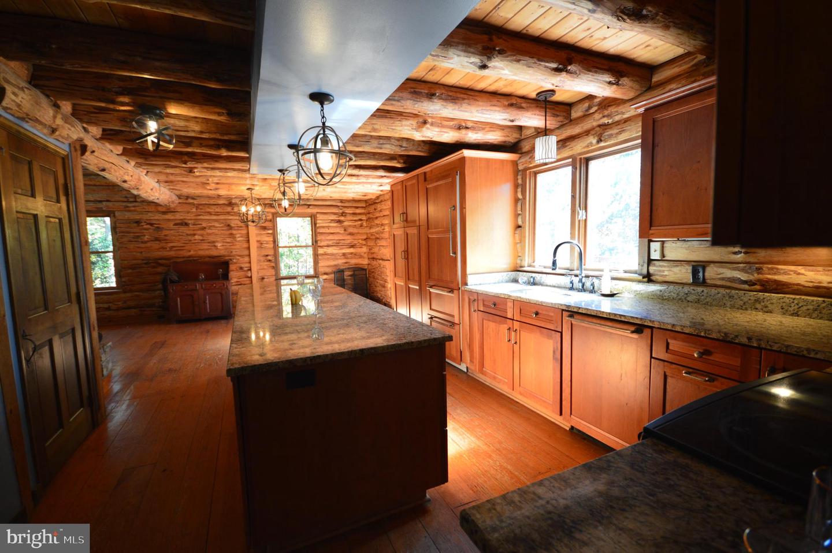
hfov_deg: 100.4
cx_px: 416
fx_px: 346
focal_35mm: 15
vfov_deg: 77.2
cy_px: 276
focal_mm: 10
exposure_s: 1/50
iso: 800
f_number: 4
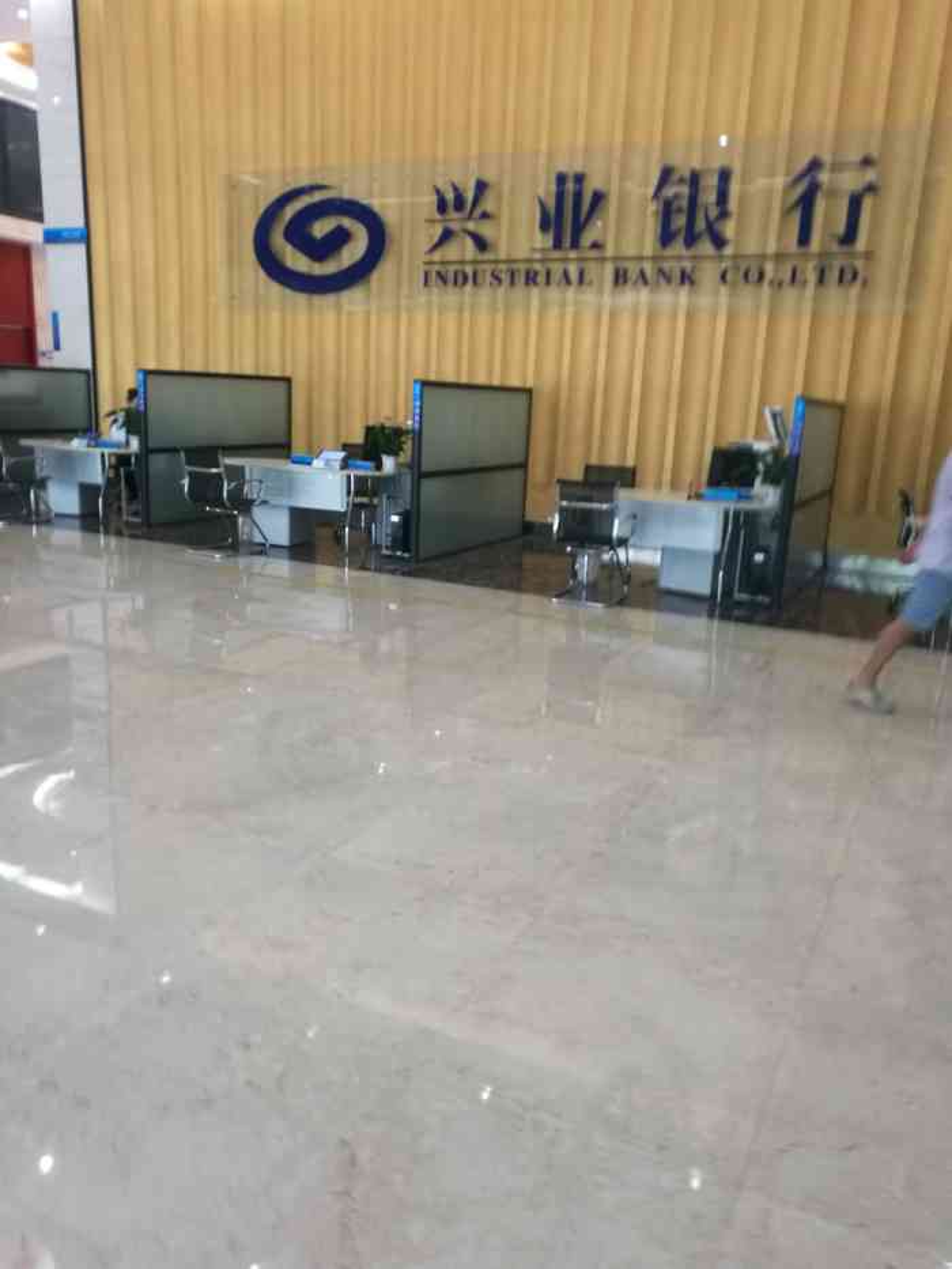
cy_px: 634
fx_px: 990
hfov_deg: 51.4
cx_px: 476
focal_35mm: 27
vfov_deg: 65.3
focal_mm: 4.5
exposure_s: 1/33.3
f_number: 2.2
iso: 320
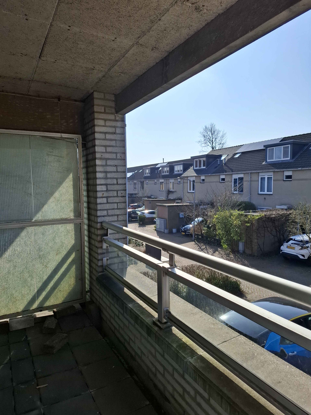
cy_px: 208
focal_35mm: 23
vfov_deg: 73.9
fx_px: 276
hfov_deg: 58.9
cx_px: 156
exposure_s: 1/2128
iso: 50
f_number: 1.8
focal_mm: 5.54
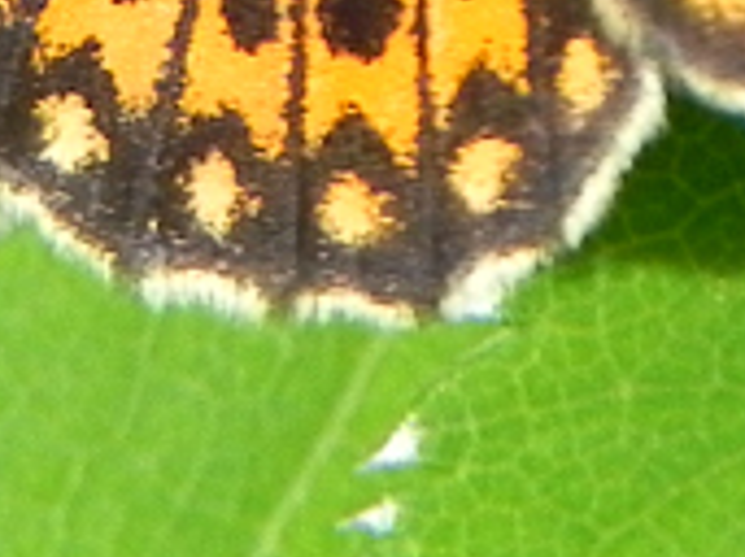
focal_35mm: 630
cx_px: 144
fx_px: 13549
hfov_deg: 3.1
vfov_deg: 2.3
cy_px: -901
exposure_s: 1/198
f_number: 5
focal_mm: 18.8
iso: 160
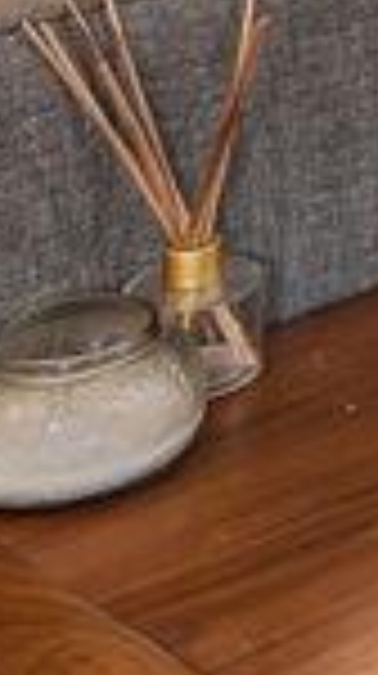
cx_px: 1552
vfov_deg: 10.6
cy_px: -1035
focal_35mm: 169
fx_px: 3022
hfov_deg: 6.0
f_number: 8
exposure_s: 1/3.33
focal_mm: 14
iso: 500
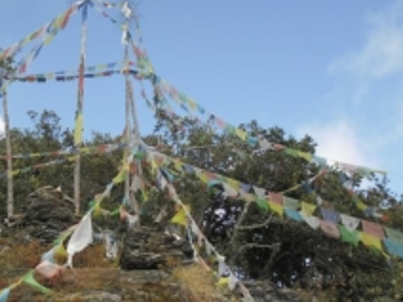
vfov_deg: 28.4
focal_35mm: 51
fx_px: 594
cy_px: 201
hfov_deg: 36.9
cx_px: 122
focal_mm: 4.8
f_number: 2.9
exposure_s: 1/412
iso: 80
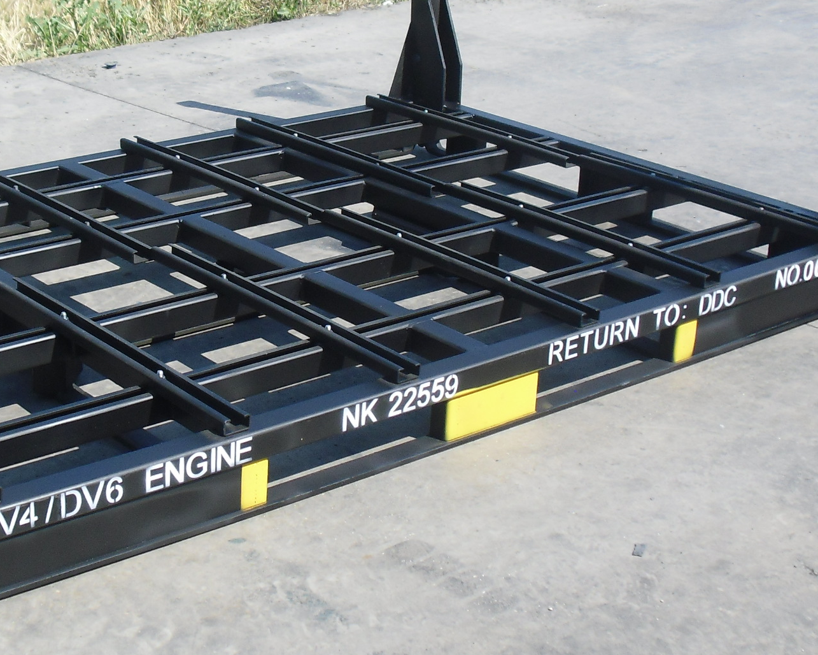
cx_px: 257
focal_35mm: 70
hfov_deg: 26.9
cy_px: 234
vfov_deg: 21.8
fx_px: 1695
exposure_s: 1/100
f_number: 7.8
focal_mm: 6.3
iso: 100
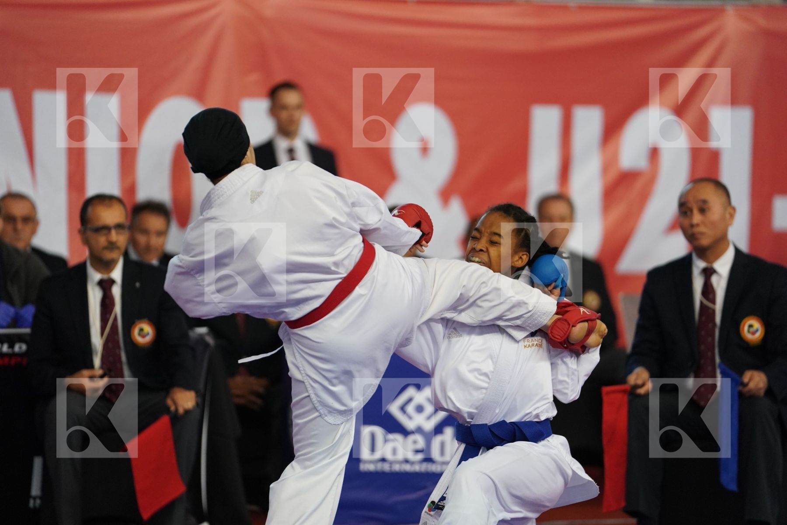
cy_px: 262
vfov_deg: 6.9
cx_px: 394
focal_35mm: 200
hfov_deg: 10.3
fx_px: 4372
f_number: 2.8
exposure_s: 1/1000
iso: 2500
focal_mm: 200
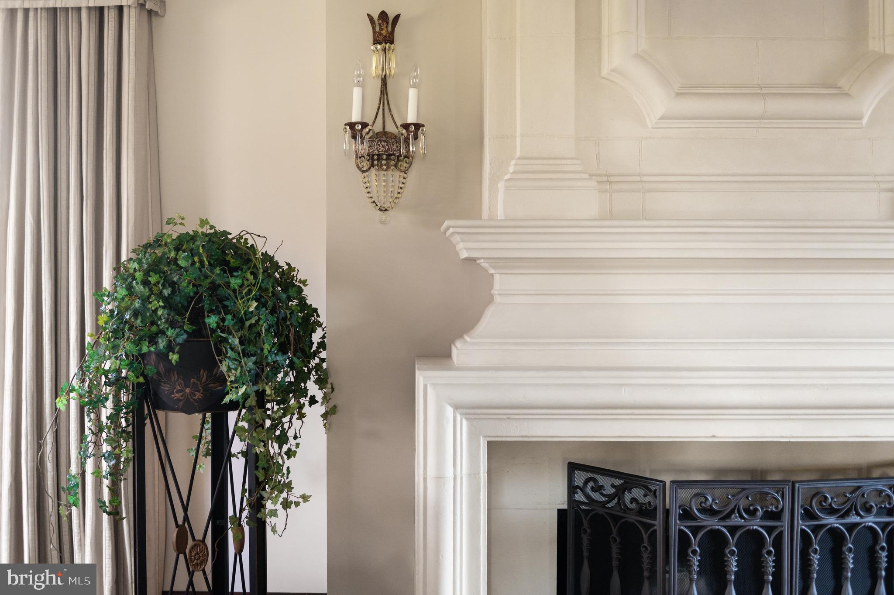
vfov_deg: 38.8
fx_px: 844
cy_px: 298
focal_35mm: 34
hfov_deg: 55.8
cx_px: 447
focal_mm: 34
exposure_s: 1/100
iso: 1600
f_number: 3.2
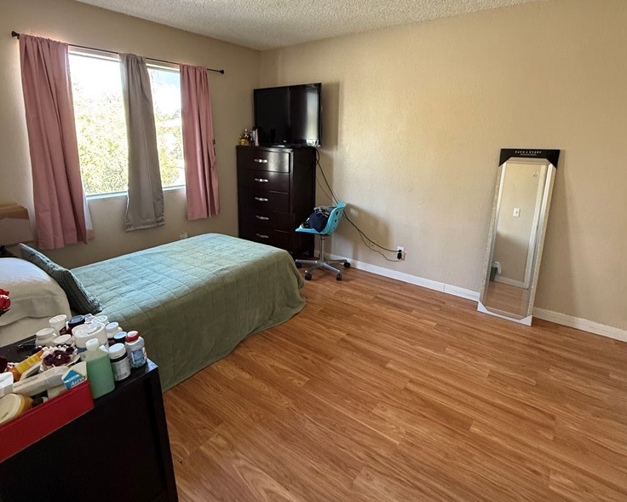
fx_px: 353
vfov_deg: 70.4
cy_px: 211
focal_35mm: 19
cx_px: 323
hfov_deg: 83.3
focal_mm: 2.22
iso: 400
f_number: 2.2
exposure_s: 1/60
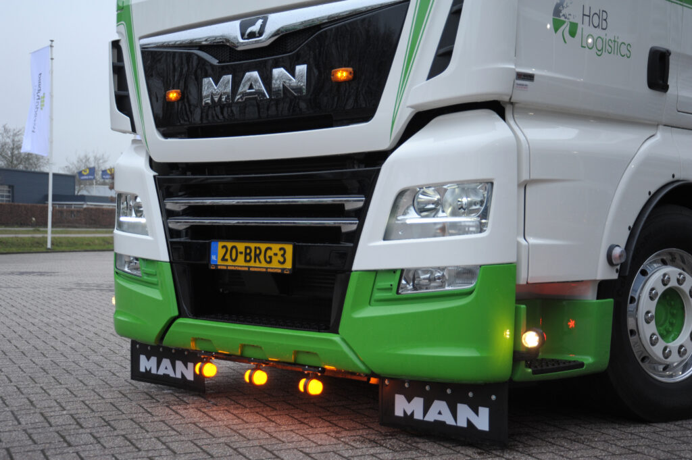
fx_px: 999
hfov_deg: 38.2
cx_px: 346
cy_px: 230
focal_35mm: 52
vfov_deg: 25.9
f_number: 5
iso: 640
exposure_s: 1/100
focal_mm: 52
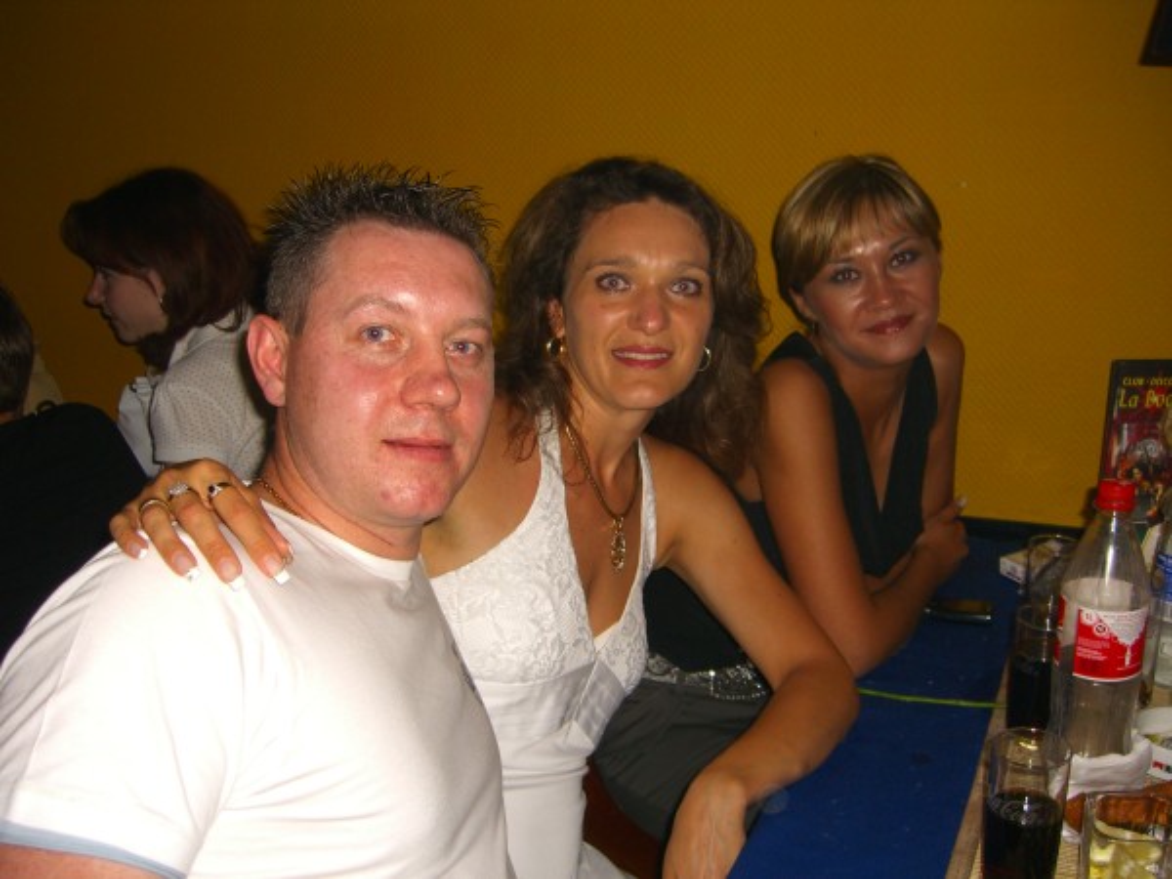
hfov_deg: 49.0
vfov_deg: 37.7
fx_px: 1287
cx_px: 586
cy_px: 440
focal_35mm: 38
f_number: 2.8
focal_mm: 7.9
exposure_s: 1/60
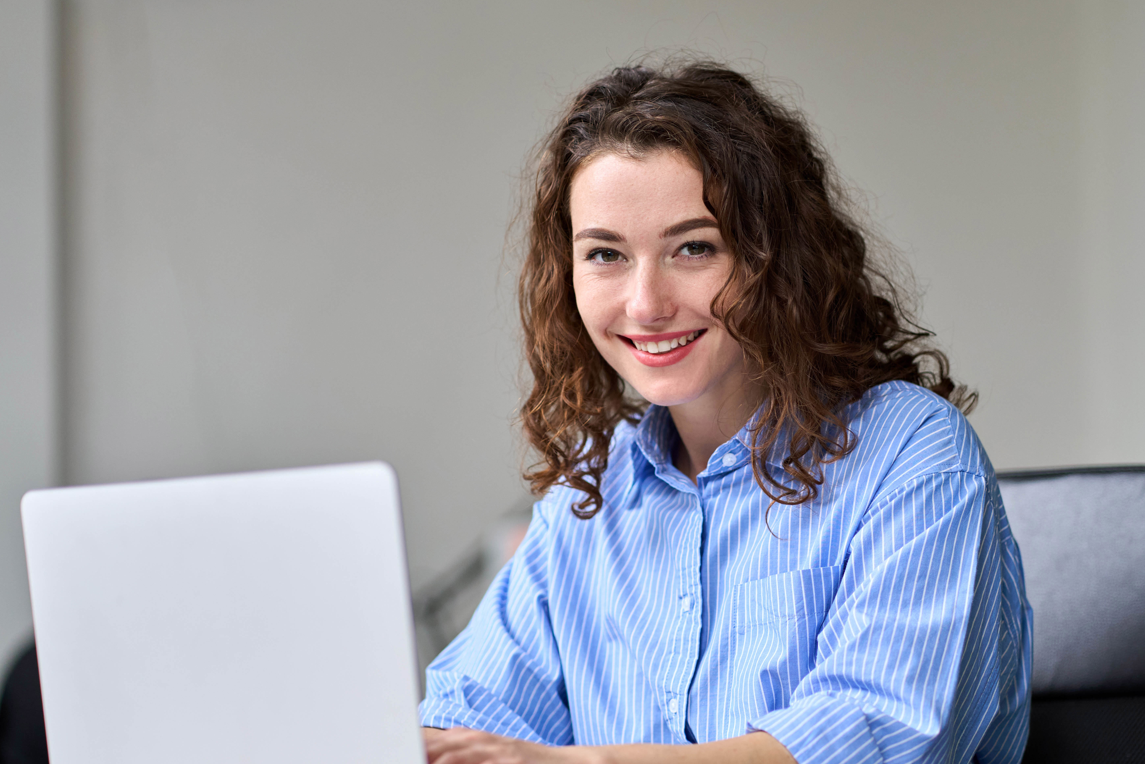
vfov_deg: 13.0
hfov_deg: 19.4
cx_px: 642
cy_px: 468
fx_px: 3339
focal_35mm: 105
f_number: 2.2
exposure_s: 1/250
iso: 800
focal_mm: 85
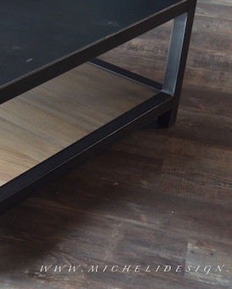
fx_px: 789
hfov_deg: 16.1
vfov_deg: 20.6
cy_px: 71
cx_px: -47
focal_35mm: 92
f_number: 4.5
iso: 720
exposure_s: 1/60
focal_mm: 28
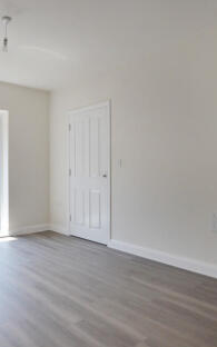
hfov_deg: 43.4
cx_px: 60
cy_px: 175
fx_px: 265
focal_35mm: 28
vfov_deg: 66.5
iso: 800
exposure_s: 1/250
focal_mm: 12
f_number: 9
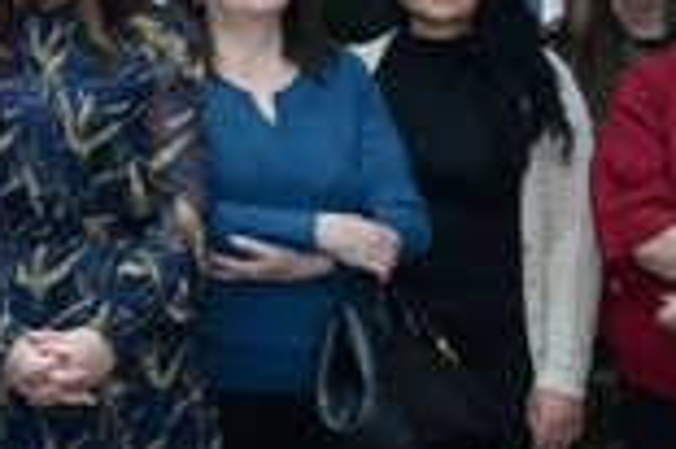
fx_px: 2945
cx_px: -336
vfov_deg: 8.7
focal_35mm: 157
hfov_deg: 12.5
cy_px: 116
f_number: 5
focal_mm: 38
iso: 1100
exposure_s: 1/100
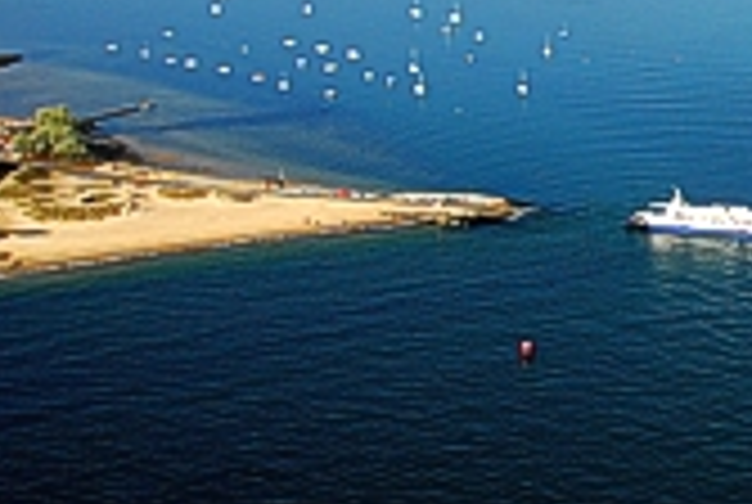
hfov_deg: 20.8
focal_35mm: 89
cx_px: 973
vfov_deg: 15.4
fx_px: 1862
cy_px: 209
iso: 160
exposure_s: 1/500
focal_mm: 22
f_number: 7.1
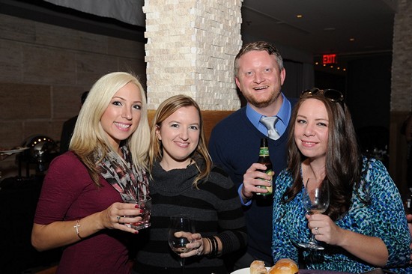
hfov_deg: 44.5
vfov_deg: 30.5
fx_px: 503
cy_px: 137
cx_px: 206
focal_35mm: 44
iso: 1250
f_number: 6.3
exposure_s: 1/60
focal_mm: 44
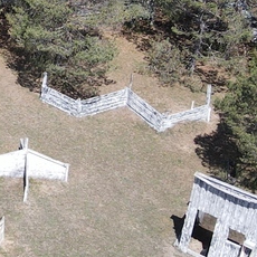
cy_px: 13
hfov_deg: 13.3
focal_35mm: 118
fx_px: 991
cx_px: -207
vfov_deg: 14.6
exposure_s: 1/400
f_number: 2.8
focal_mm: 4.5
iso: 100
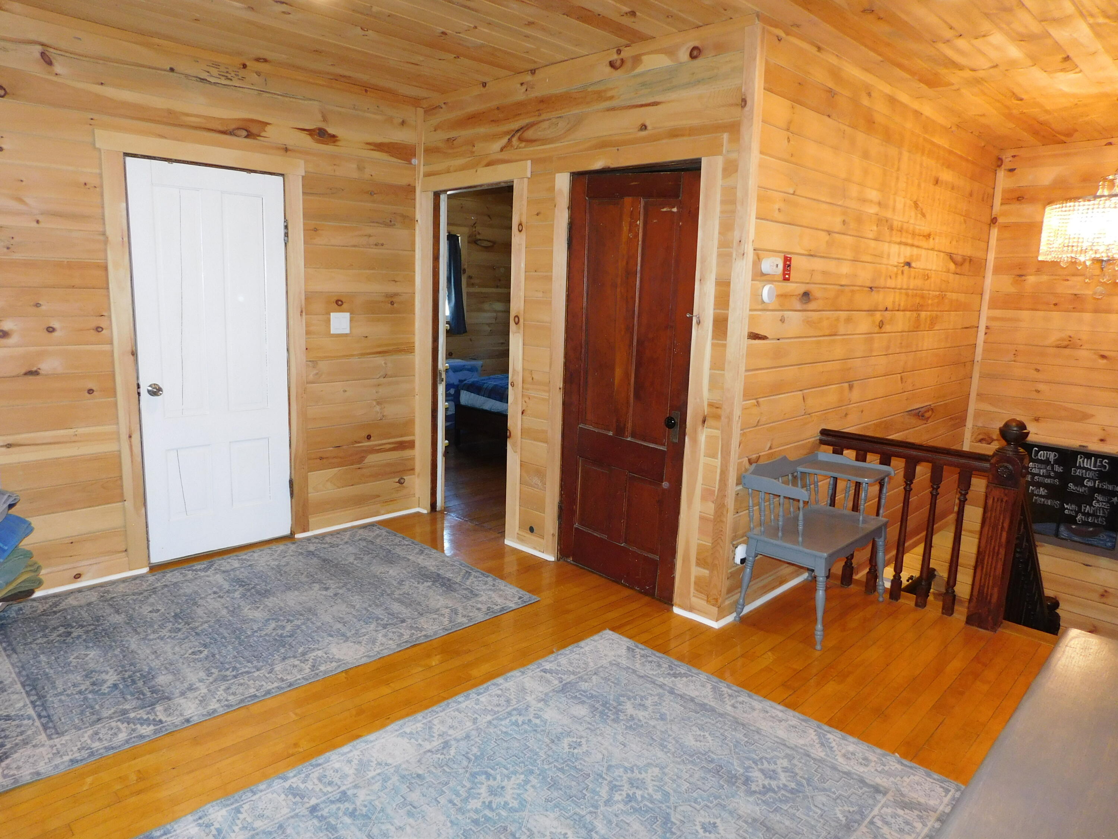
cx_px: 559
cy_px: 420
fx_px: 743
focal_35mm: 23
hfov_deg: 73.9
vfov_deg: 58.9
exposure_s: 1/30
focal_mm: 4
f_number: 3
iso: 200
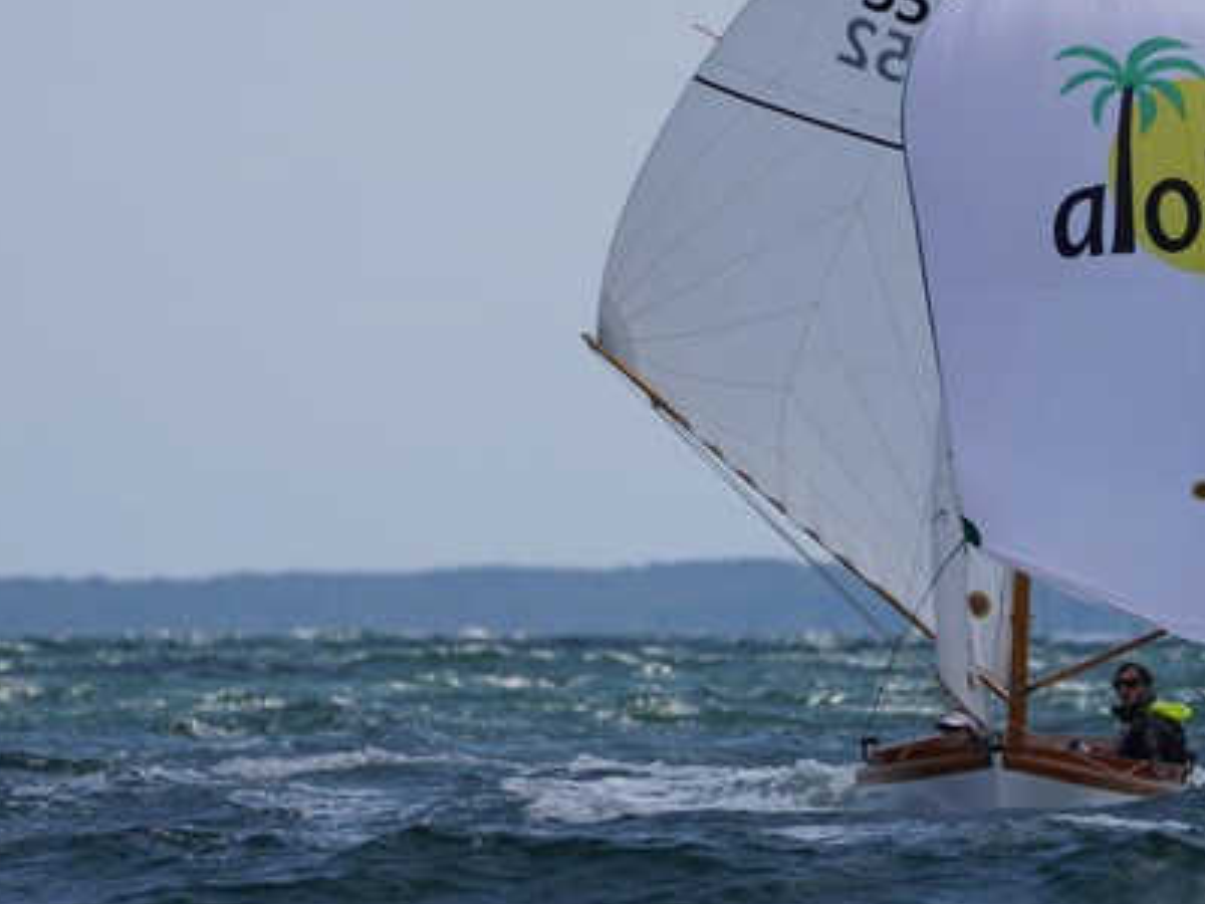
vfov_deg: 1.7
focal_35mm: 872
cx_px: 988
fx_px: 30355
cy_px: 188
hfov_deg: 2.3
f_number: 5.6
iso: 125
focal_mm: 302
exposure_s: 1/1250
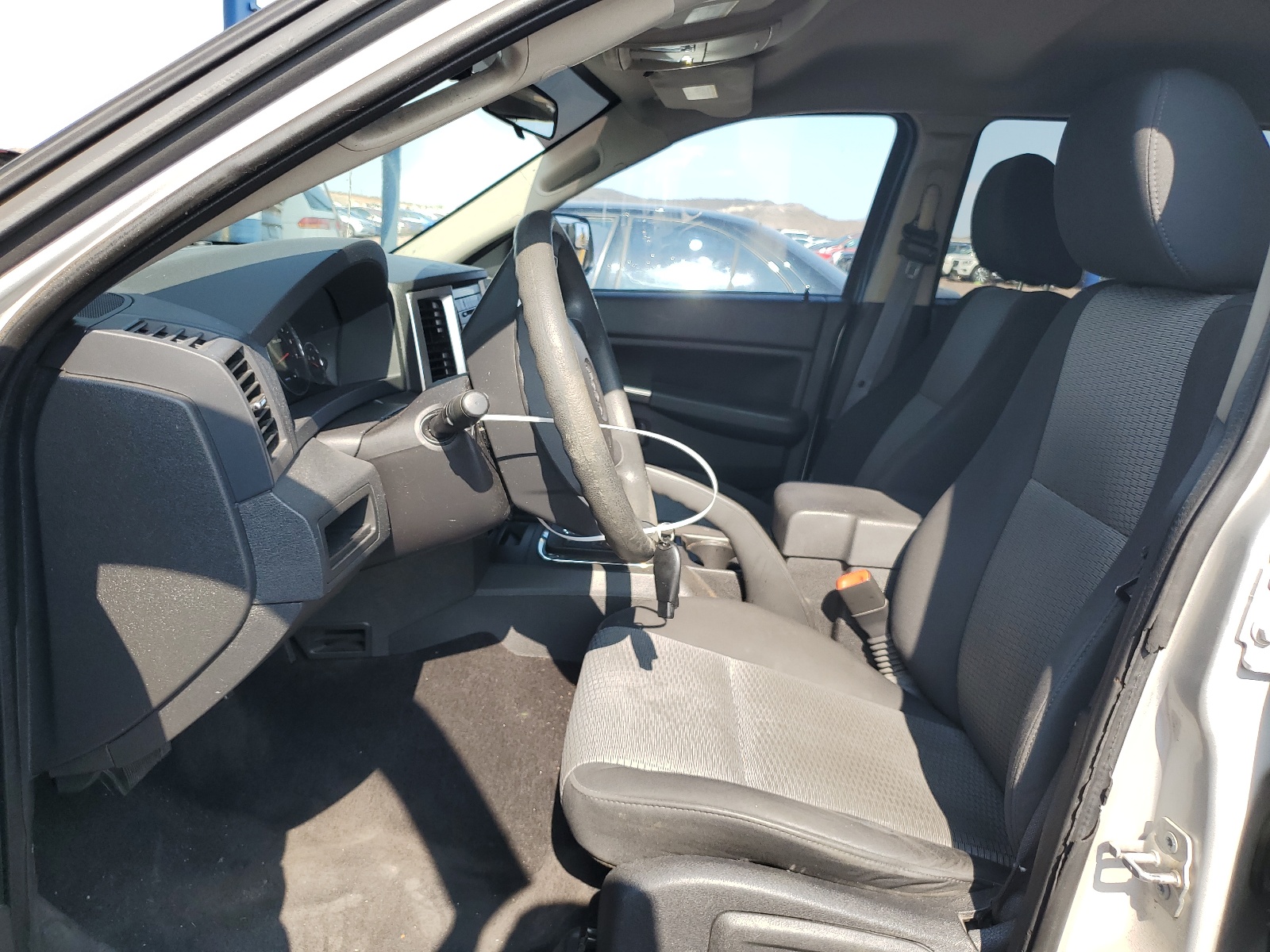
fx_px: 954
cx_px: 635
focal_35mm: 26
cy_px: 476
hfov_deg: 67.3
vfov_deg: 53.1
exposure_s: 1/714
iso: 50
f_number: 1.5
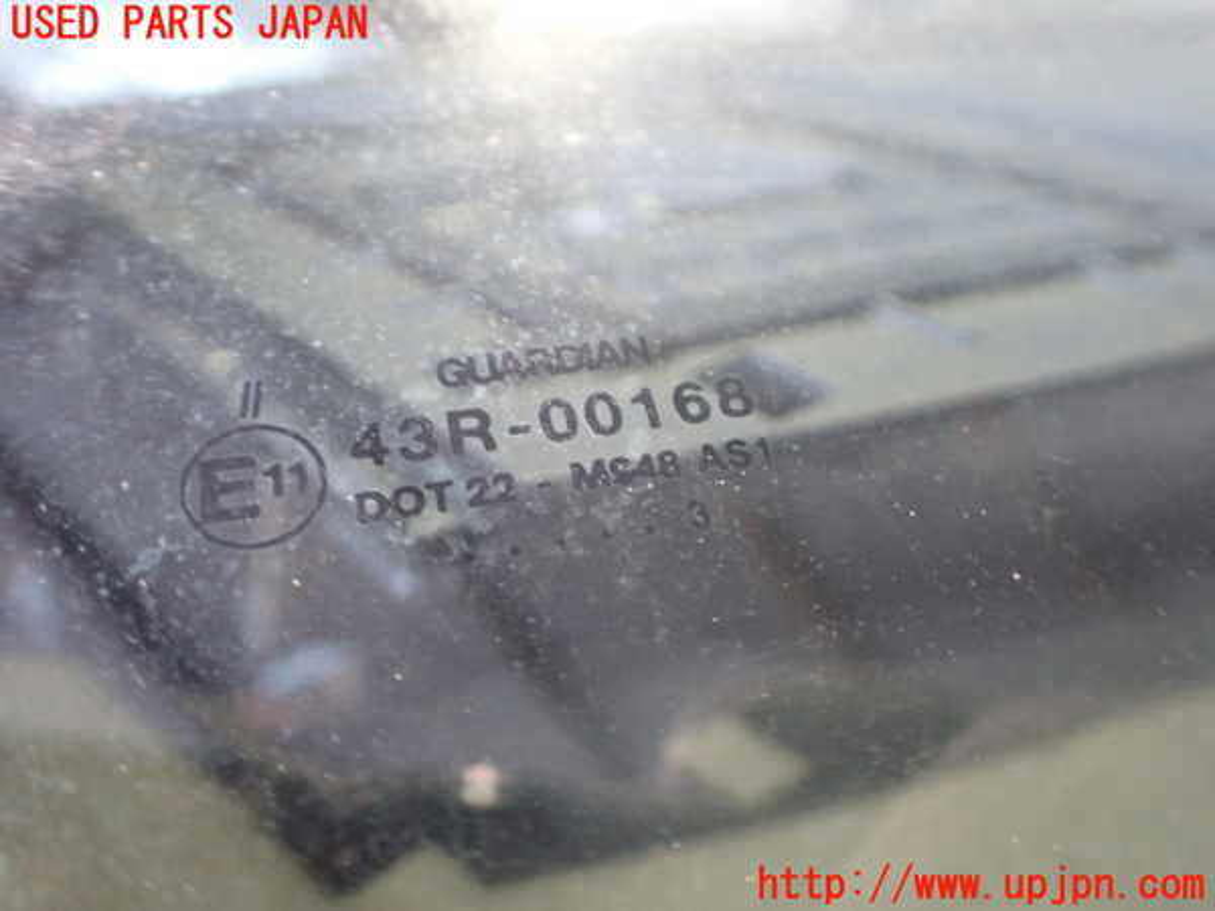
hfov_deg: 60.0
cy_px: 456
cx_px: 608
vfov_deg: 46.8
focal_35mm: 30
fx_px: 1053
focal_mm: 5.4
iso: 800
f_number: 2.3
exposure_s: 1/40
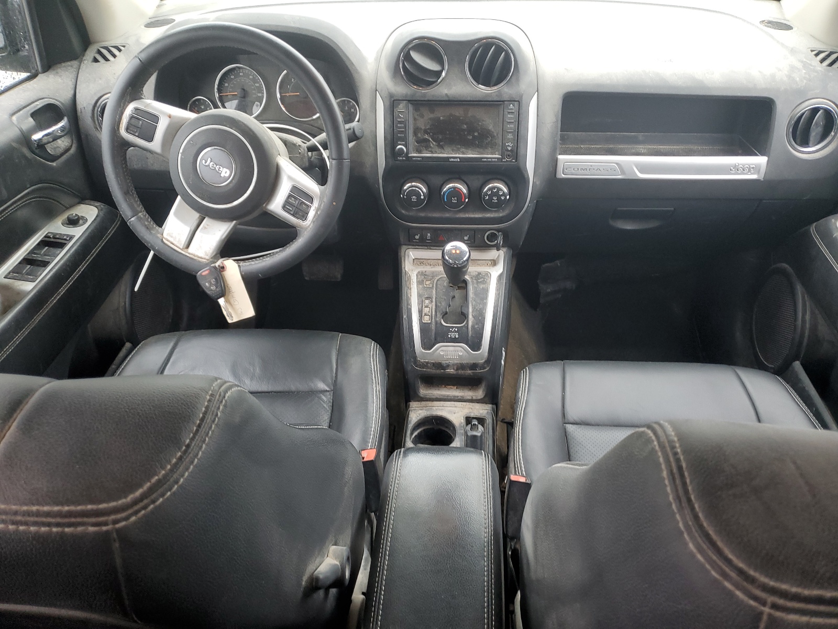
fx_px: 629
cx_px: 419
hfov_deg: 67.3
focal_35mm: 26
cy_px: 314
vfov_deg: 53.1
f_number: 1.5
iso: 61
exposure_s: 1/60.2
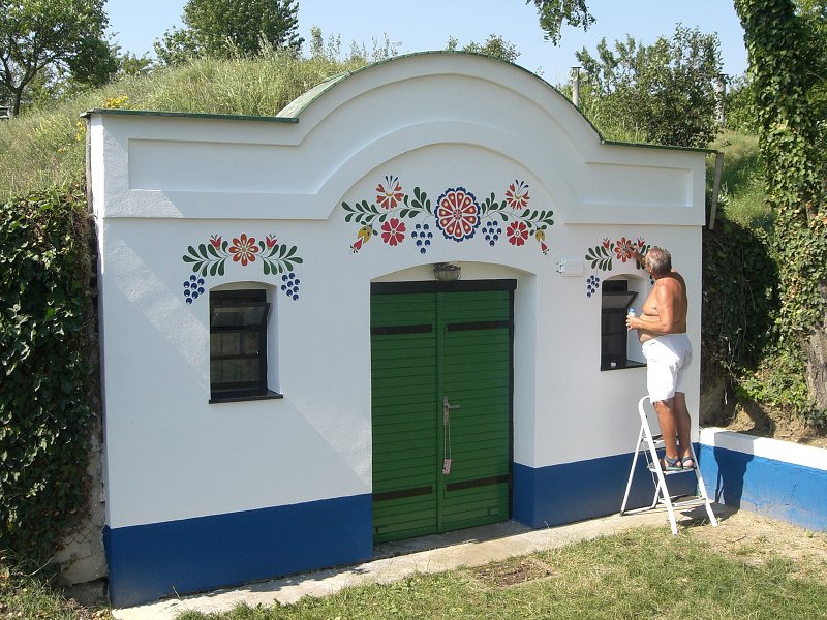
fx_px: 908
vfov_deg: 37.7
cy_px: 310
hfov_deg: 49.0
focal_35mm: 38
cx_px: 414
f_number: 4.4
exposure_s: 1/320
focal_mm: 6.3
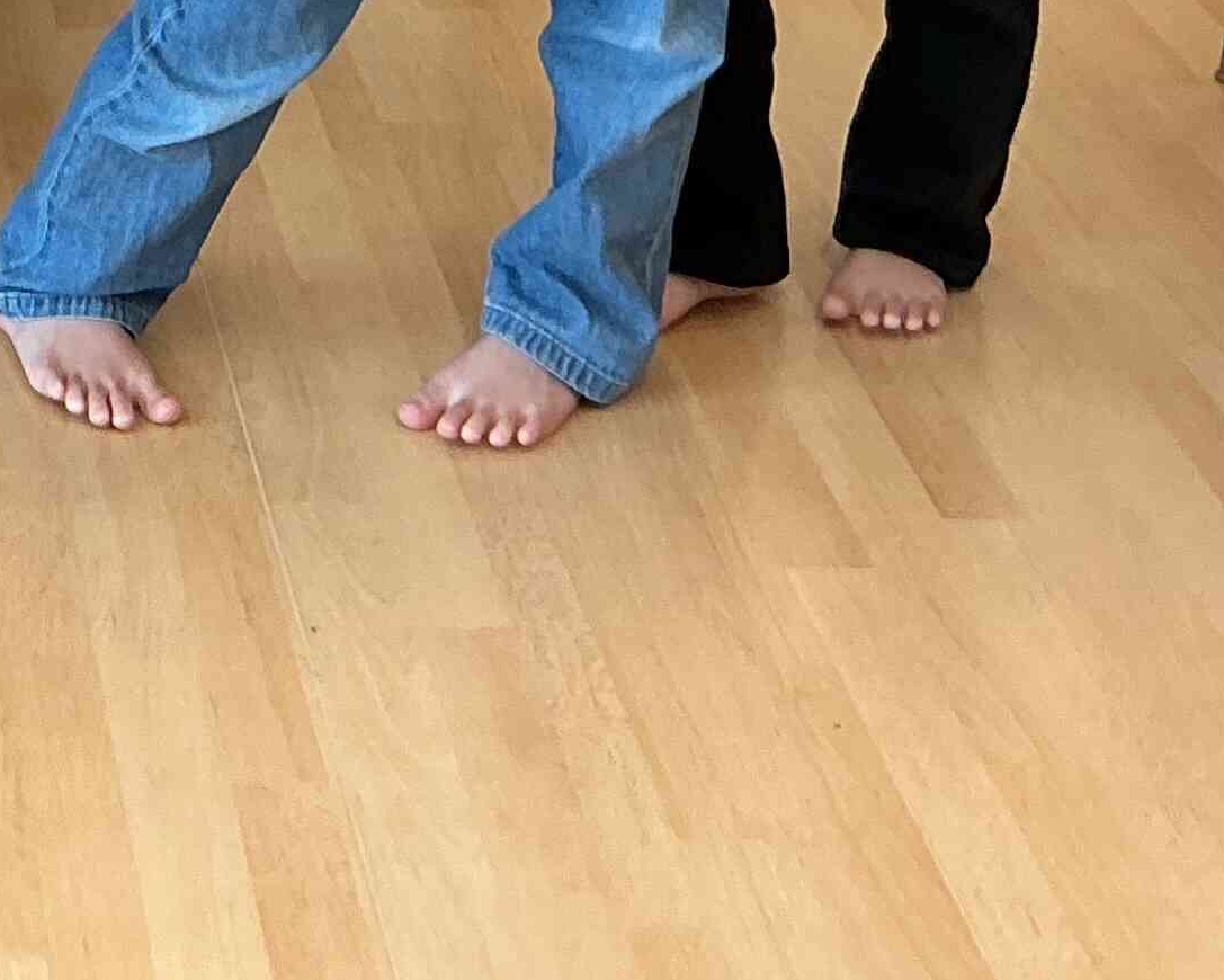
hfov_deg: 17.5
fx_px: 3804
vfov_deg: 13.5
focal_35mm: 105
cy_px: -661
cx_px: -195
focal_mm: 3
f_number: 1.8
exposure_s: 1/100
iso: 25
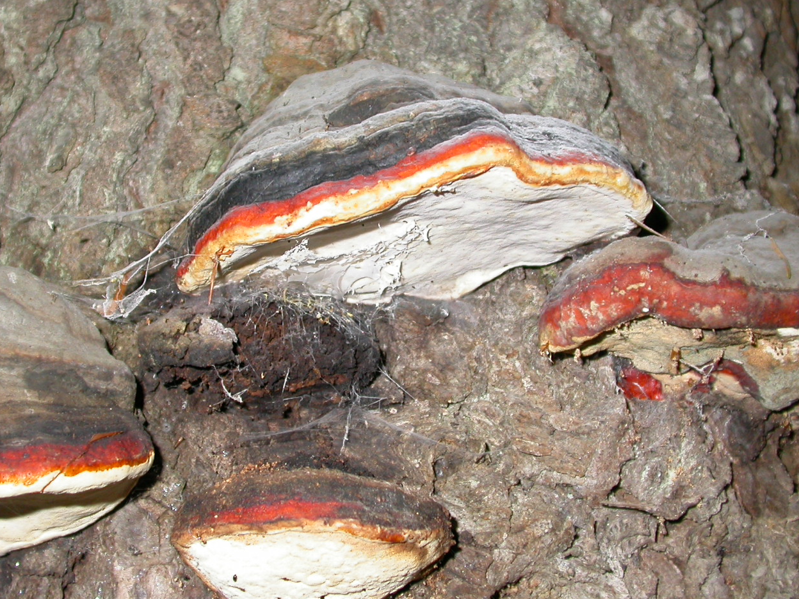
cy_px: 260
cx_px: 351
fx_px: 1154
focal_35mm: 50
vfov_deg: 29.1
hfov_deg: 38.1
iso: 100
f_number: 2.6
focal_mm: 8.2
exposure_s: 1/60
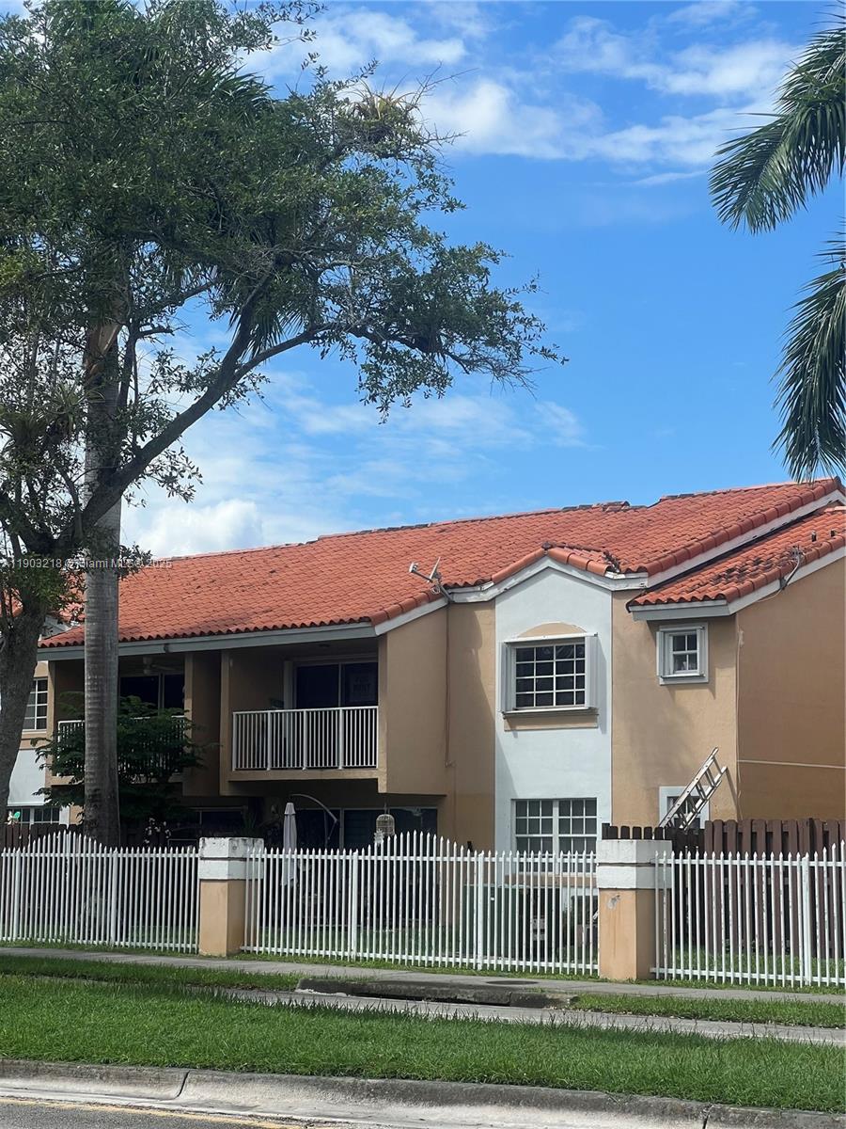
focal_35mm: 77
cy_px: 564
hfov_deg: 19.1
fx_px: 2509
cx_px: 423
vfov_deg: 25.3
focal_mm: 9
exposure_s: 1/791
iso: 32
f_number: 2.8
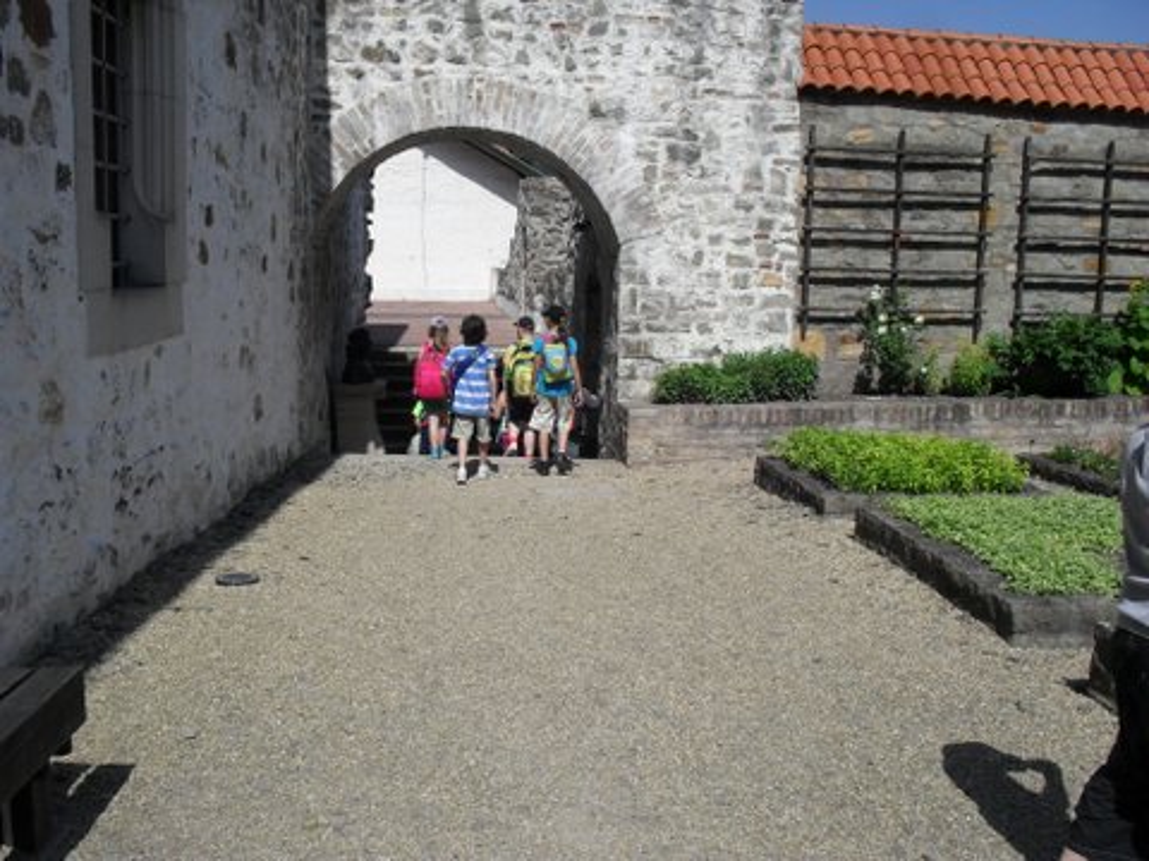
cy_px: 430
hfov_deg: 52.6
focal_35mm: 35
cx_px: 574
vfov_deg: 40.7
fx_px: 1162
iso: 100
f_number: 8.4
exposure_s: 1/350
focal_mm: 6.3
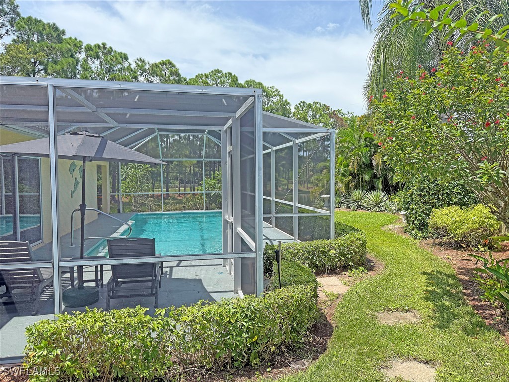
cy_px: 191
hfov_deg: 71.6
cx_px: 254
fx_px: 353
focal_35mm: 24
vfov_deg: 56.8
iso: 100
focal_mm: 6.76
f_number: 1.78
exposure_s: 1/3584
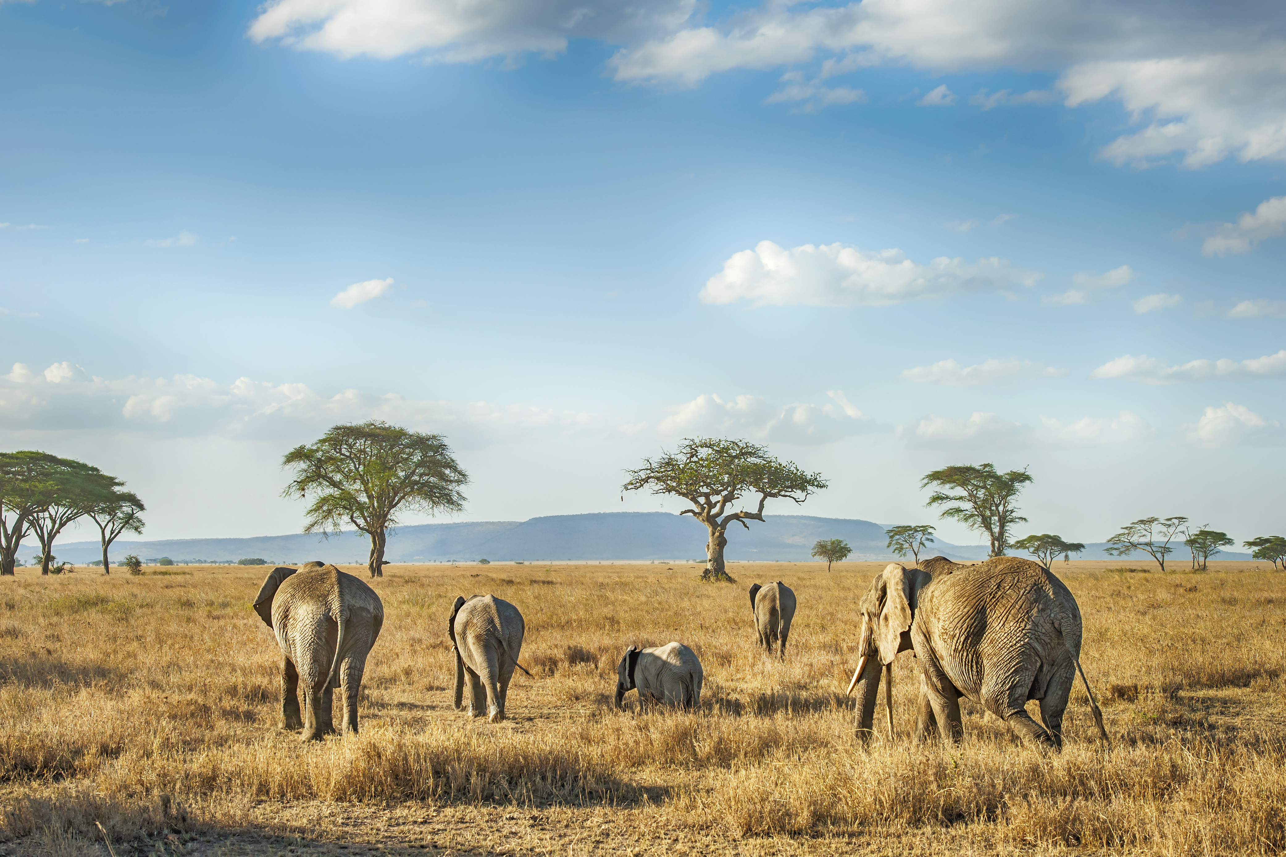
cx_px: 643
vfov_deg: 17.1
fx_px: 2857
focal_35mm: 80
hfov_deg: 25.4
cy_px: 428
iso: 320
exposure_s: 1/400
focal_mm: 80
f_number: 10
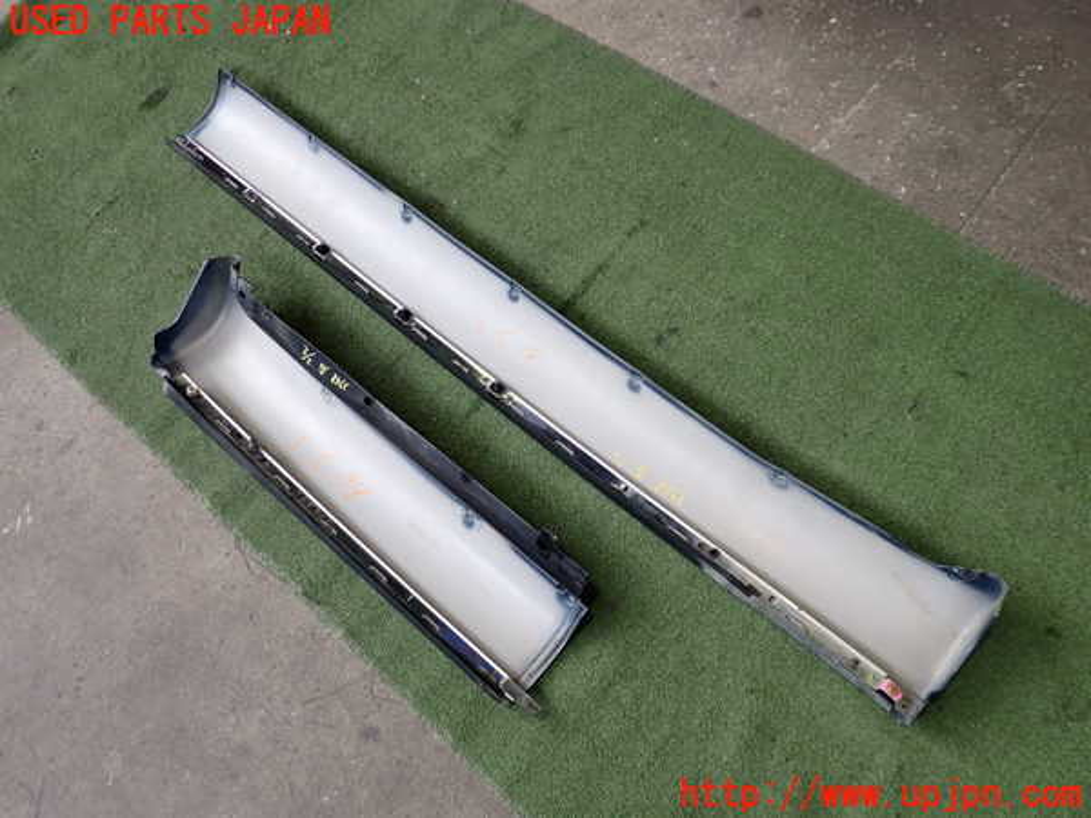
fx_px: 946
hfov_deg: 60.0
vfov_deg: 46.8
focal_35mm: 30
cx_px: 546
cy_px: 409
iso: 200
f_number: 2.3
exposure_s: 1/100
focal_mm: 5.4
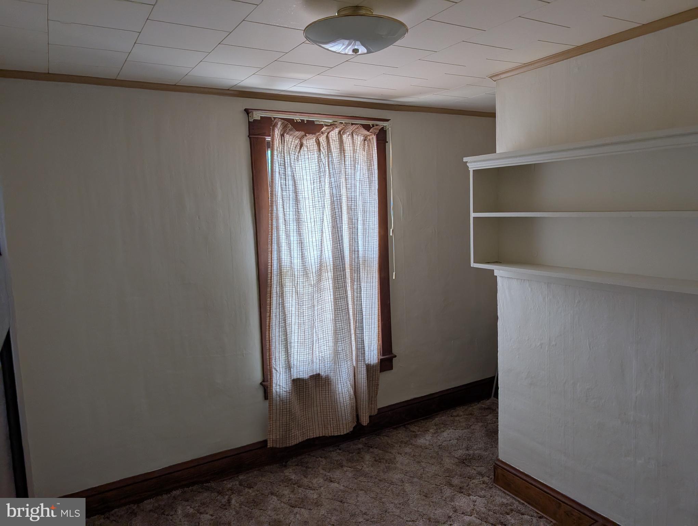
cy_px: 263
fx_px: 485
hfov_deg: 71.5
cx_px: 349
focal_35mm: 24
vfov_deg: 56.9
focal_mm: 6.9
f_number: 1.68
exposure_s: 1/384
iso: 23
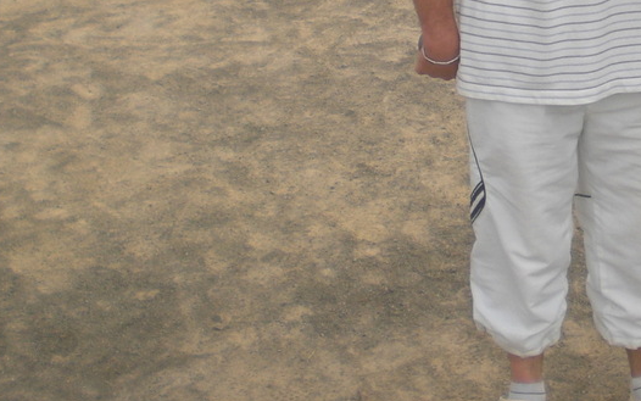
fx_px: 1712
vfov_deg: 12.8
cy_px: -150
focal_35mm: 98
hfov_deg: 20.7
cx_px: 608
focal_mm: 6.3
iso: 50
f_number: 3.1
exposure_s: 1/500
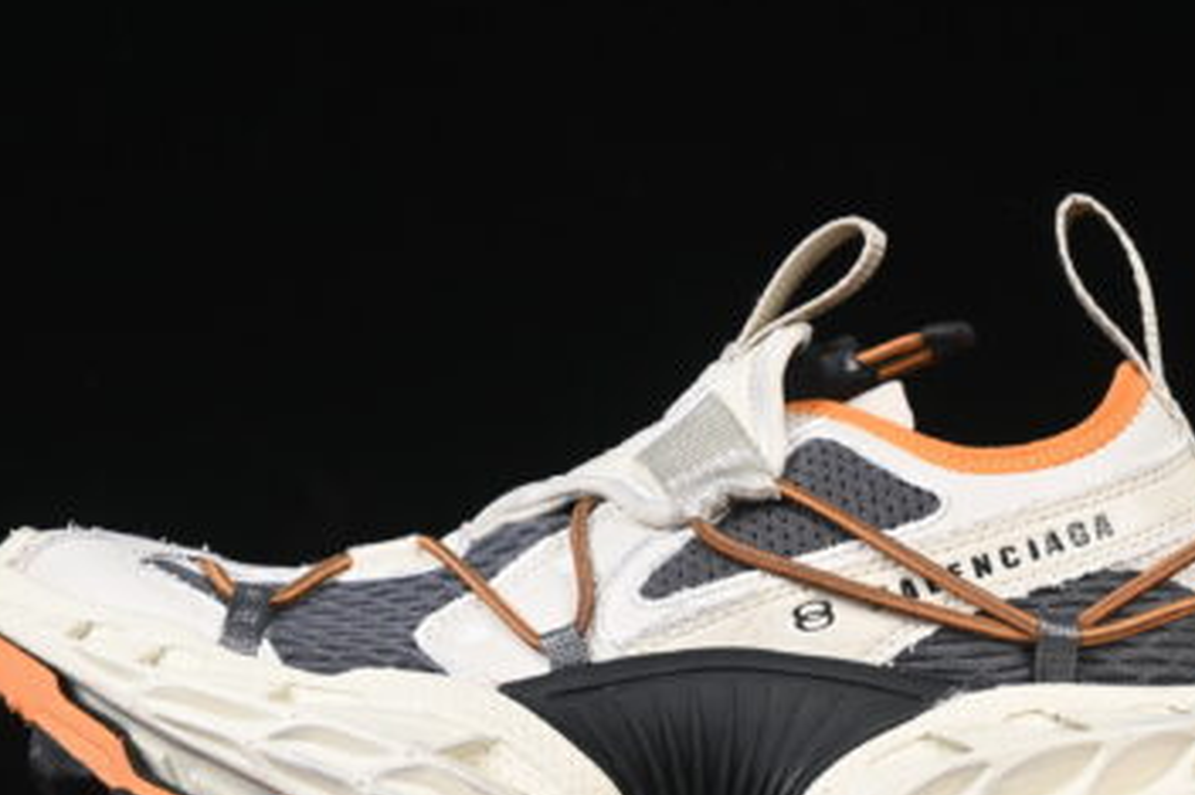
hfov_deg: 16.0
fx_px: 4245
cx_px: 689
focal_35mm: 128
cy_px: 523
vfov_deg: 10.7
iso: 160
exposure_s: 1/60
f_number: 6.3
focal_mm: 50
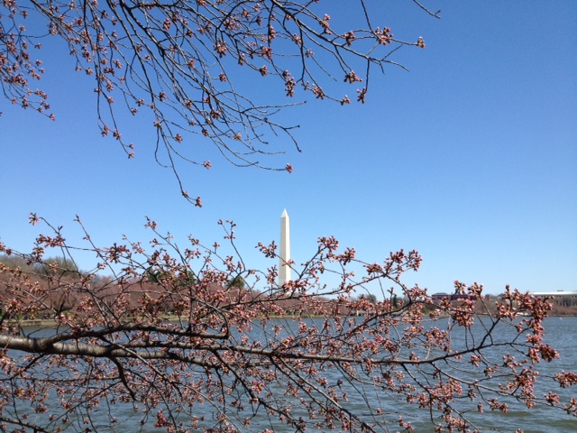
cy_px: 216
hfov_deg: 52.6
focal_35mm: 35
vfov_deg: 40.7
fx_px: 583
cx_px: 288
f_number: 2.4
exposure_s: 1/1783
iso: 50
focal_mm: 4.28
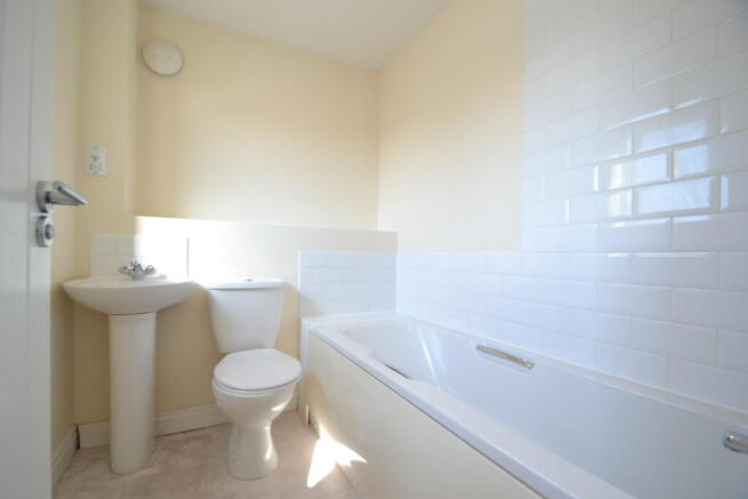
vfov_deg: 77.4
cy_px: 250
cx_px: 374
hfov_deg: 100.4
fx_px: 312
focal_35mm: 15
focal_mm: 10
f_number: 5
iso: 400
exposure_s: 1/100
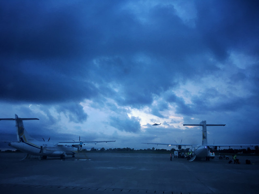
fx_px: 217
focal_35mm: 29
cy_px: 97
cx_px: 130
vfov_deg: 48.2
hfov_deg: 61.7
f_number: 2.2
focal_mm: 4.15
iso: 25
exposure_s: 1/33
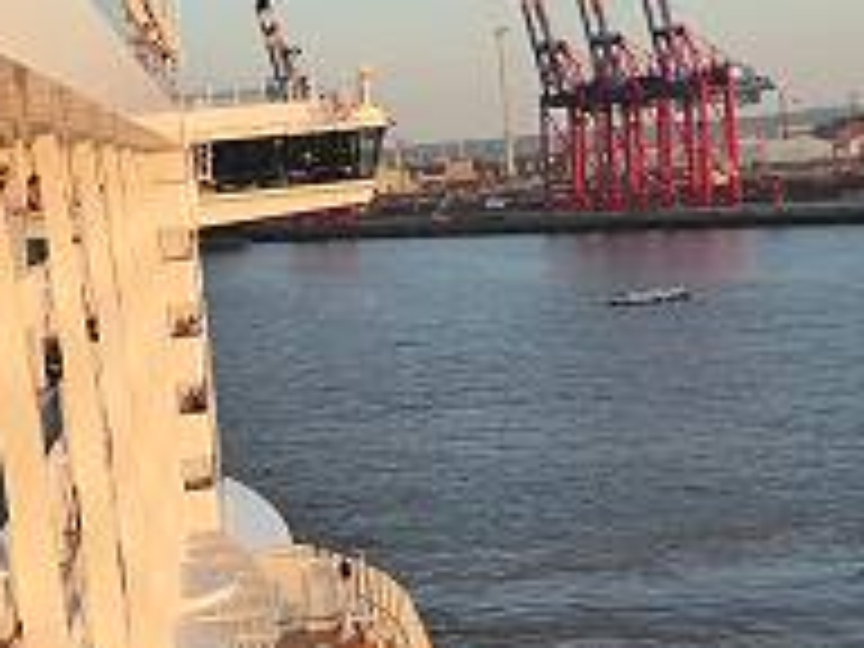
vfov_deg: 19.9
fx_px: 1847
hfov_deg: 26.3
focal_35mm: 74
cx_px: 380
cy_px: 317
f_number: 3.5
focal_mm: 5
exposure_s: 1/640
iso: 200
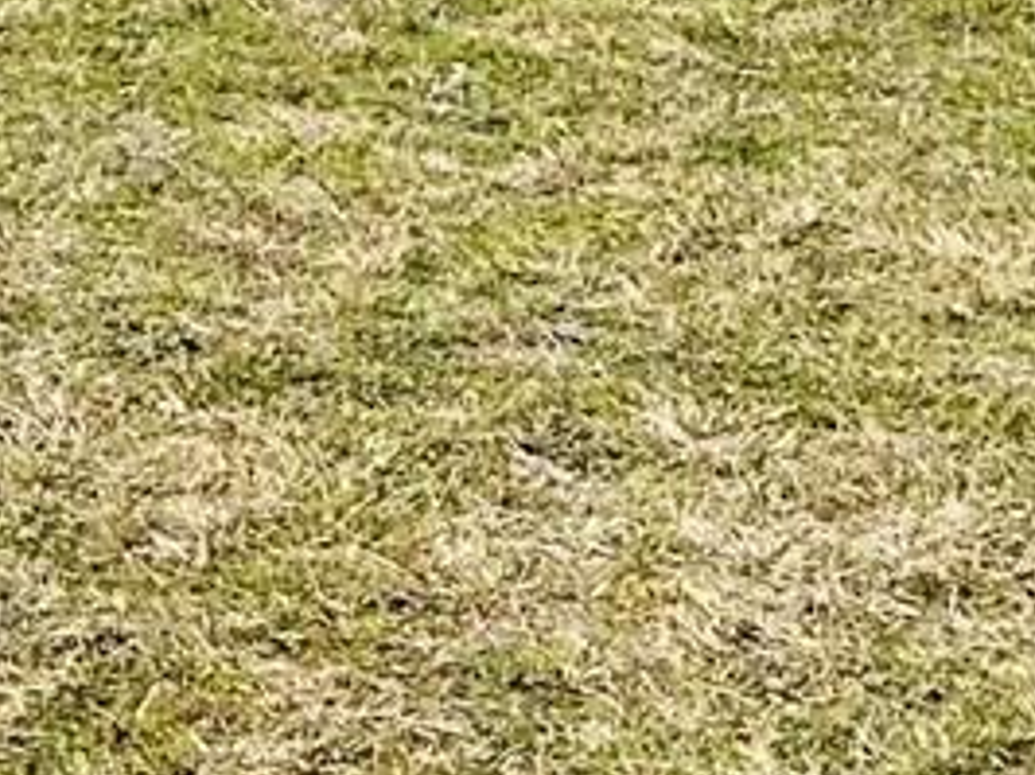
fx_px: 5526
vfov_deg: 7.8
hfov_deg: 9.3
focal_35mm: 185
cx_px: -1626
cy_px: -561
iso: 80
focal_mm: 6.86
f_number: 1.78
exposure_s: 1/4016
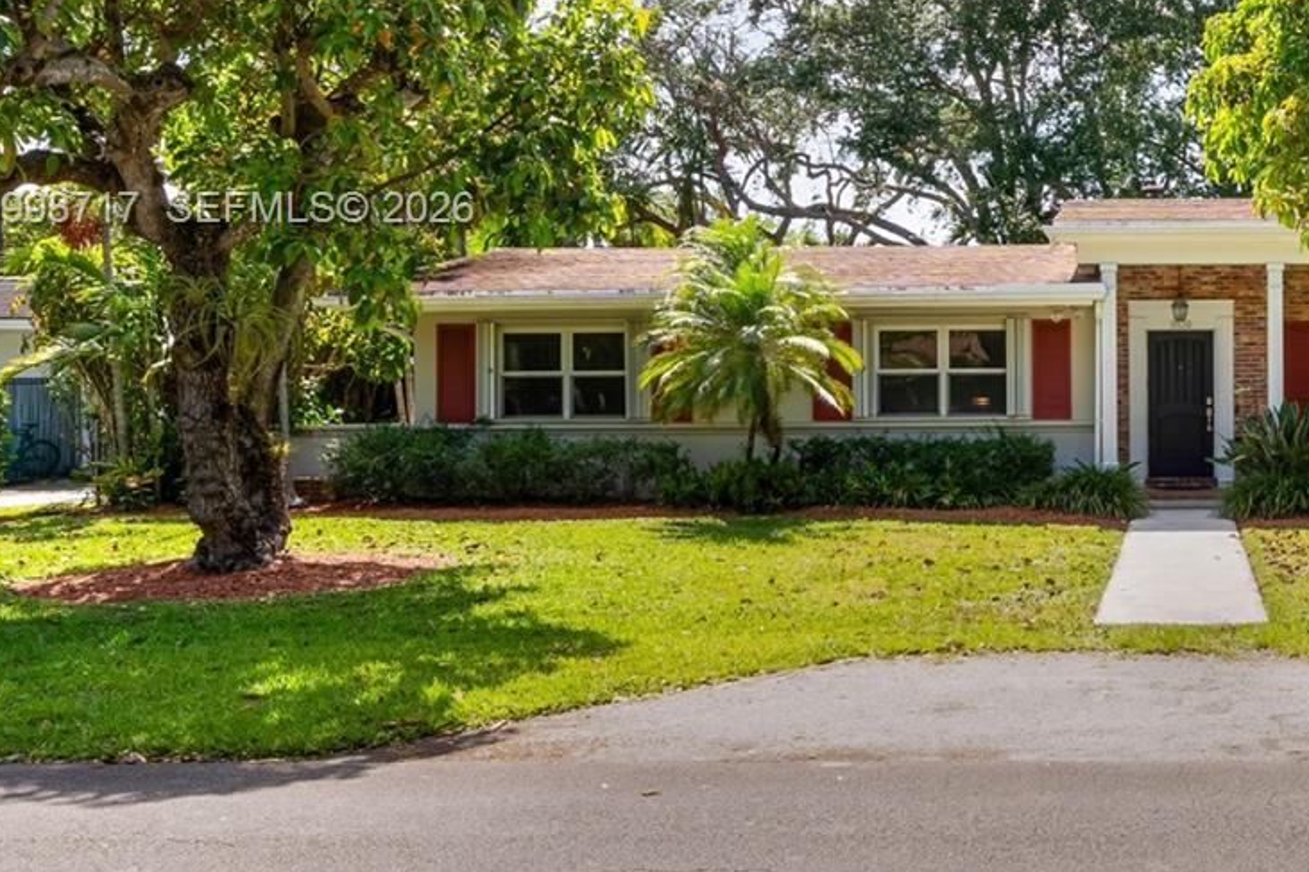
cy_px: 212
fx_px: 1272
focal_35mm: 35
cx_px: 1350
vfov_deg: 36.9
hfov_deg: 44.8
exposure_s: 1/30
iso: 80
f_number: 11
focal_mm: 16
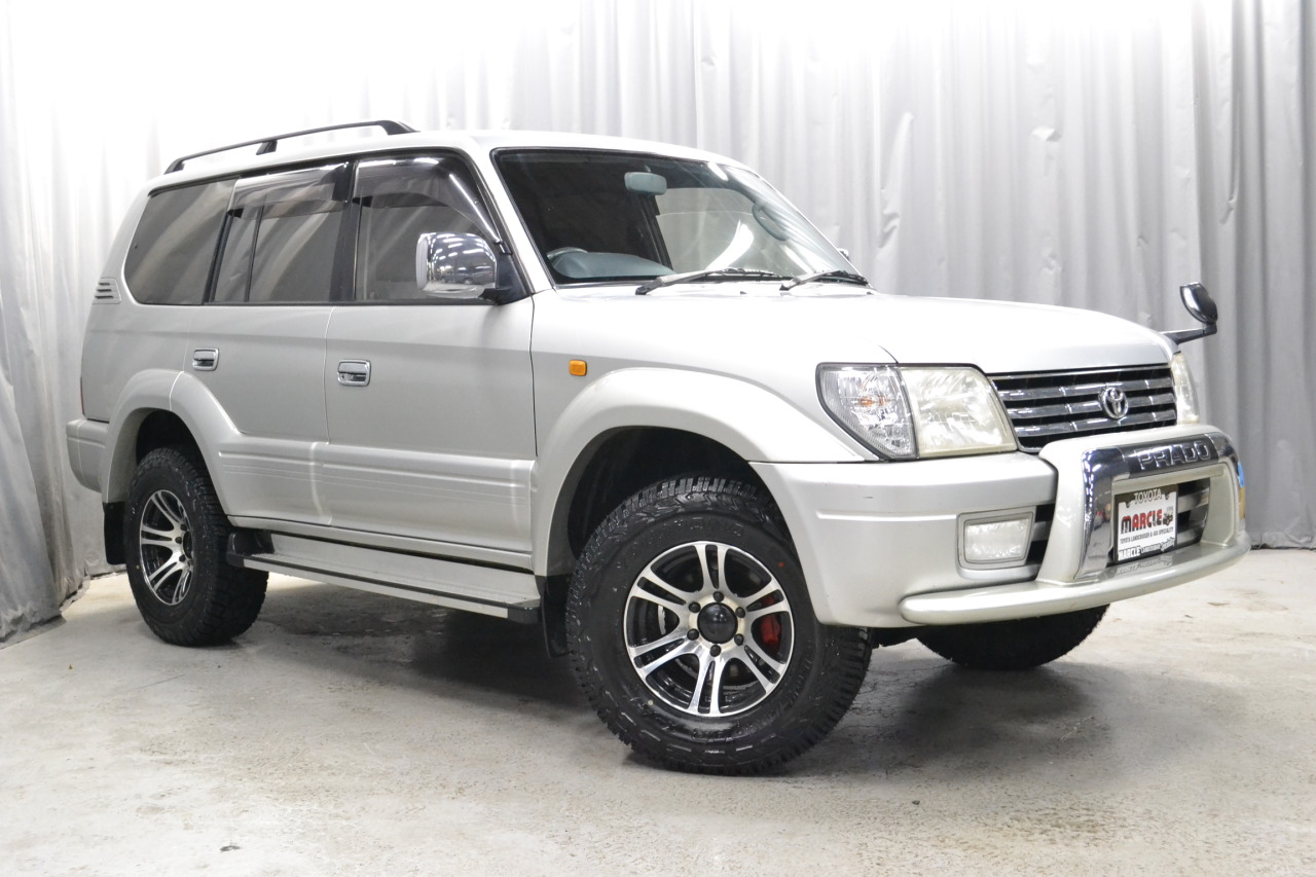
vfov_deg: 34.2
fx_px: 1425
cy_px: 438
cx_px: 658
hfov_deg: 49.6
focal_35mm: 39
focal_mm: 26
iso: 3200
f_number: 6.3
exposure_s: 1/30
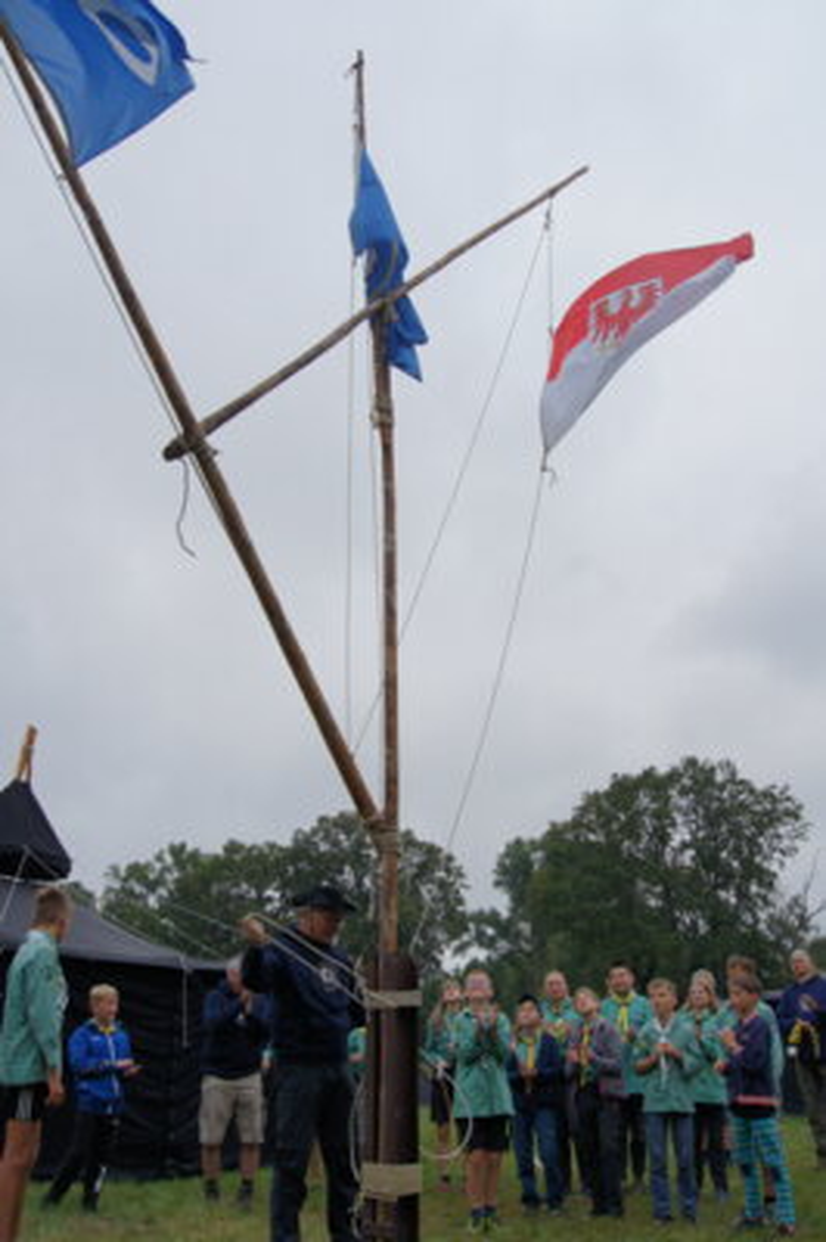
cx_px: 413
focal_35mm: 33
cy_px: 621
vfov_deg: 57.3
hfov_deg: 39.9
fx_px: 1138
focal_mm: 22
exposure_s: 1/200
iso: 200
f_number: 10
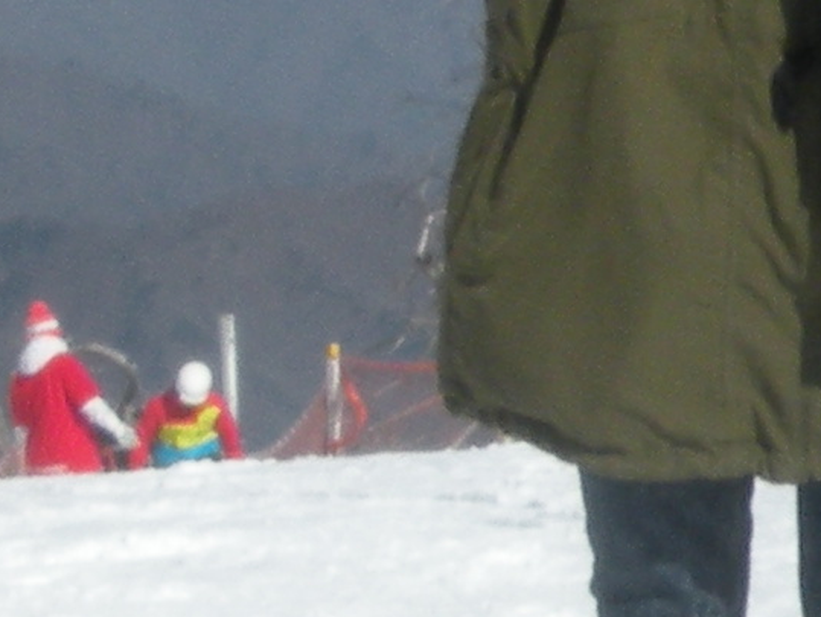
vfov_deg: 5.2
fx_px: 6740
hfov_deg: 6.3
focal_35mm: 284
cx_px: 2525
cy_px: -512
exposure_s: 1/323
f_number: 8
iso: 64
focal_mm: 7.4
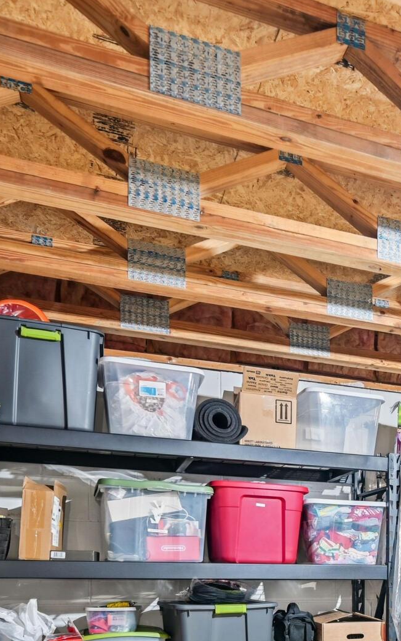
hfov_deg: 27.4
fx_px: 717
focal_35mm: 41
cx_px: 485
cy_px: 570
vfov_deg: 44.2
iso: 400
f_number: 4
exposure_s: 1/6
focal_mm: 14
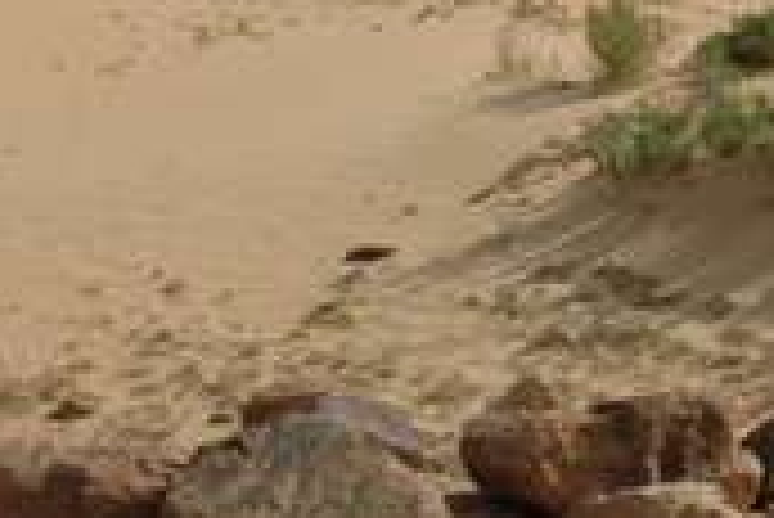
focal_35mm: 138
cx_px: 958
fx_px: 2969
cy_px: 178
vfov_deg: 10.0
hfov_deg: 14.3
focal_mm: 22
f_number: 14
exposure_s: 1/800
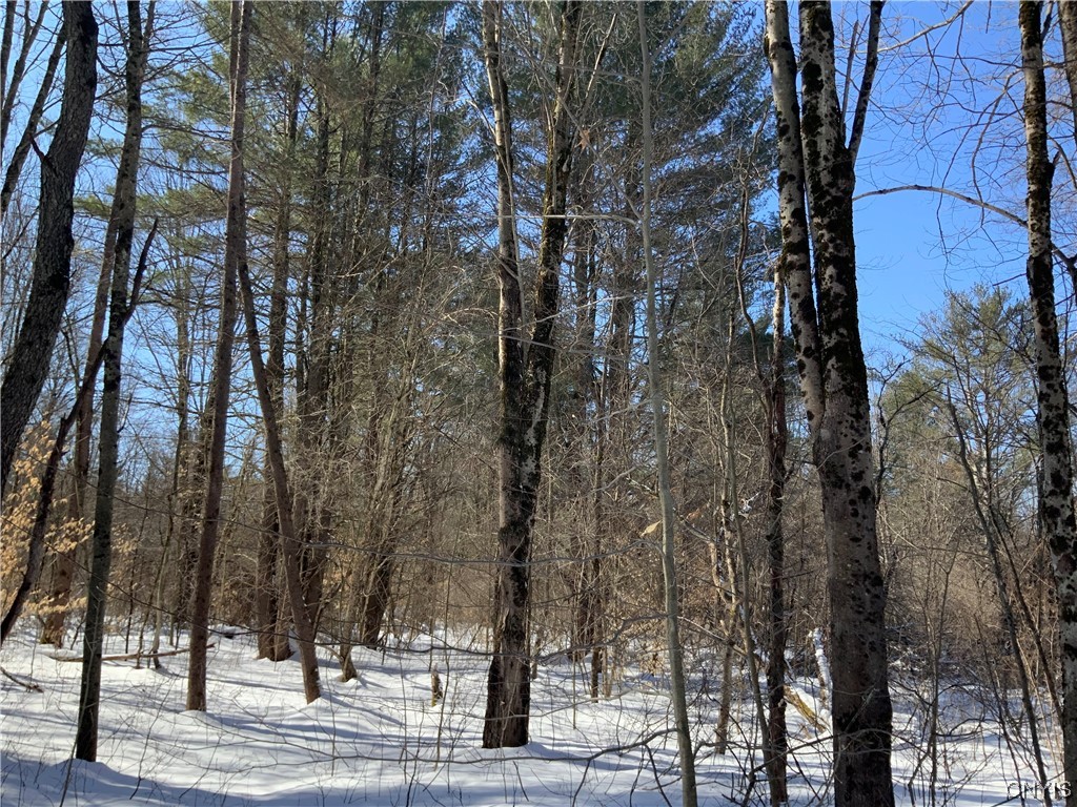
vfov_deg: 48.2
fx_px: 902
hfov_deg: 61.7
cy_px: 404
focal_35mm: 29
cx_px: 538
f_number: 1.8
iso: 16
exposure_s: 1/804
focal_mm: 3
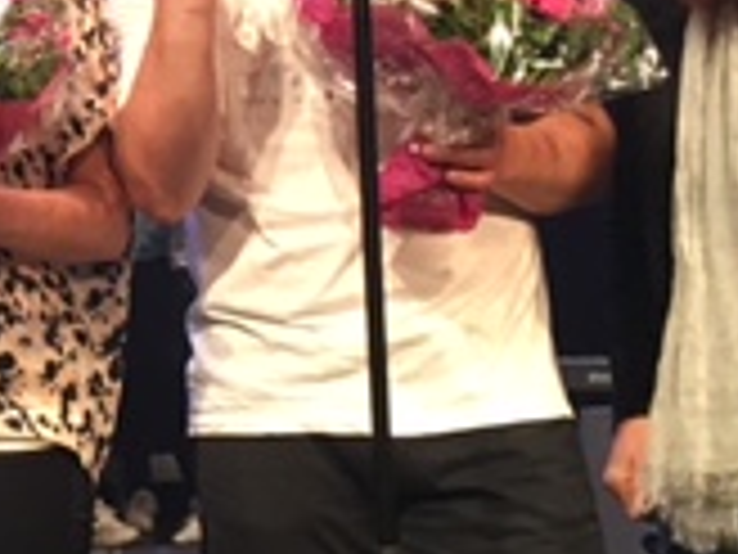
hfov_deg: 16.5
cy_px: 32
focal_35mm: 113
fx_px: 2409
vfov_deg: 13.0
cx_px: -225
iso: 200
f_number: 2.2
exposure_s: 1/33
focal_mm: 4.15
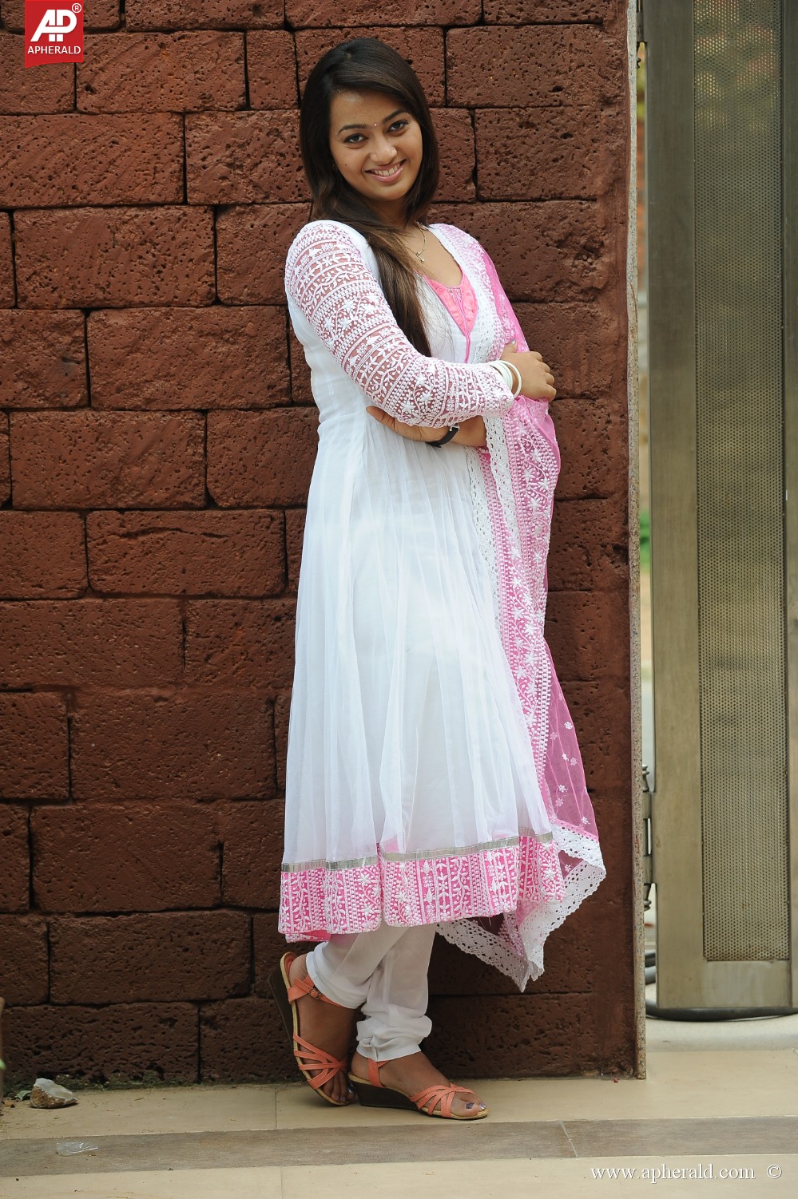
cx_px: 399
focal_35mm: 120
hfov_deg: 11.4
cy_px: 600
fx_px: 3996
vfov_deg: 17.1
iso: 320
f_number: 5
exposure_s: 1/200
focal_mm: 120
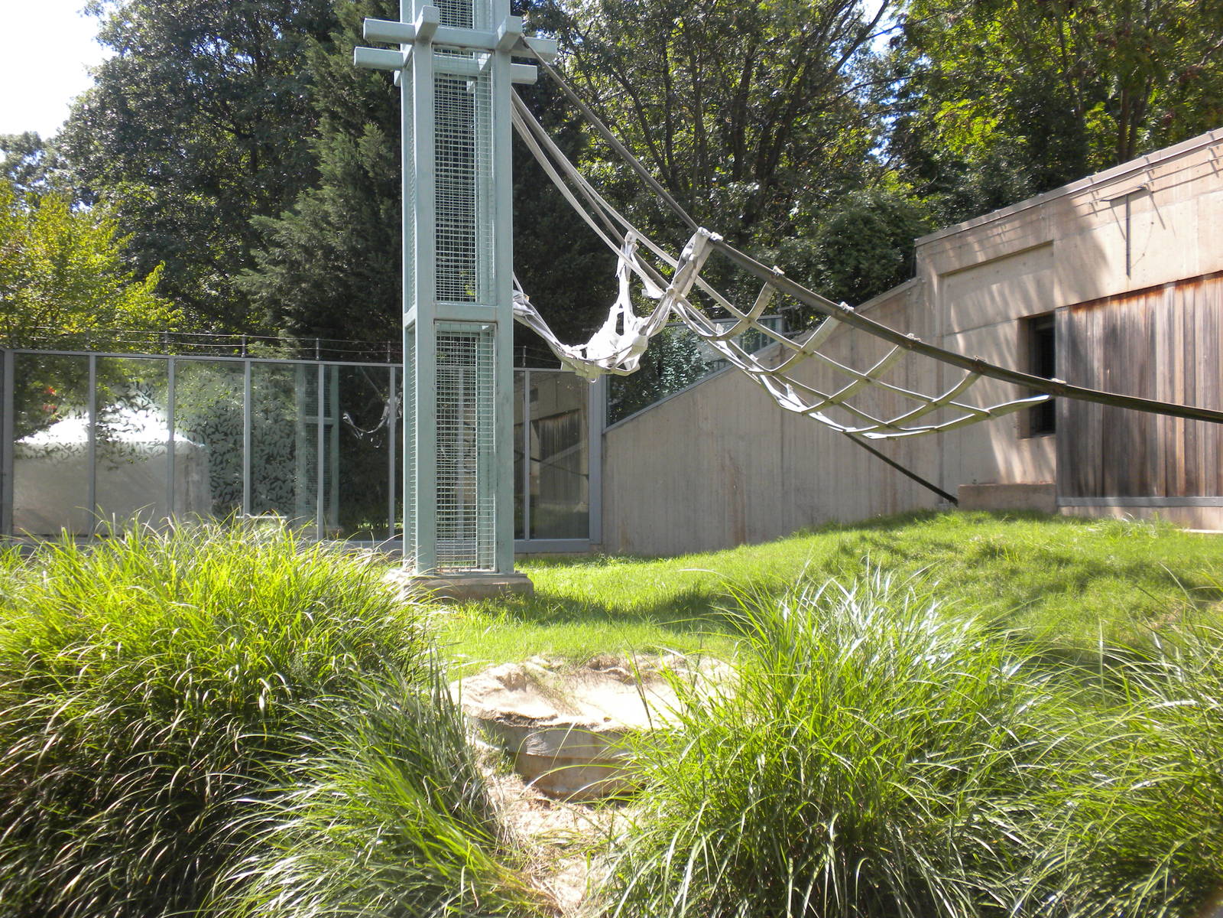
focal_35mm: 37
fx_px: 1307
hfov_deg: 50.1
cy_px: 459
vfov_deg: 38.7
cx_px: 612
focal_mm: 6.6
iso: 123
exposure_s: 1/500
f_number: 3.5
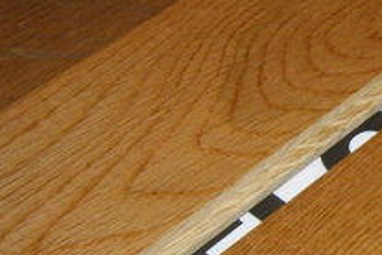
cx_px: 502
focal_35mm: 122
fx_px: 1294
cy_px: 115
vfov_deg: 11.2
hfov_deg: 15.9
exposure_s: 1/40
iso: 200
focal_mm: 6.2
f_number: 2.7
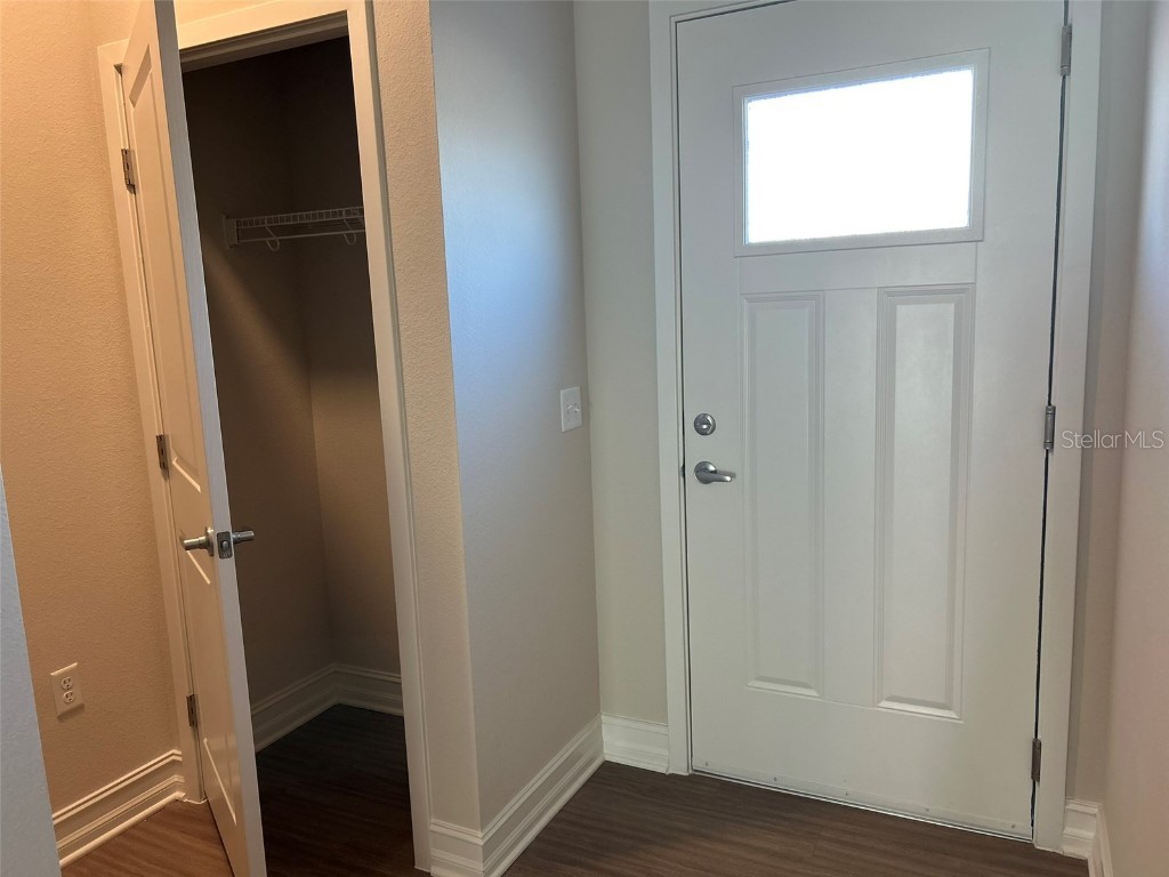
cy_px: 438
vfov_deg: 53.1
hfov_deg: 67.3
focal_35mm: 26
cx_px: 584
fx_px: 878
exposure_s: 1/120
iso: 125
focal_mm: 5.7
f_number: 1.5
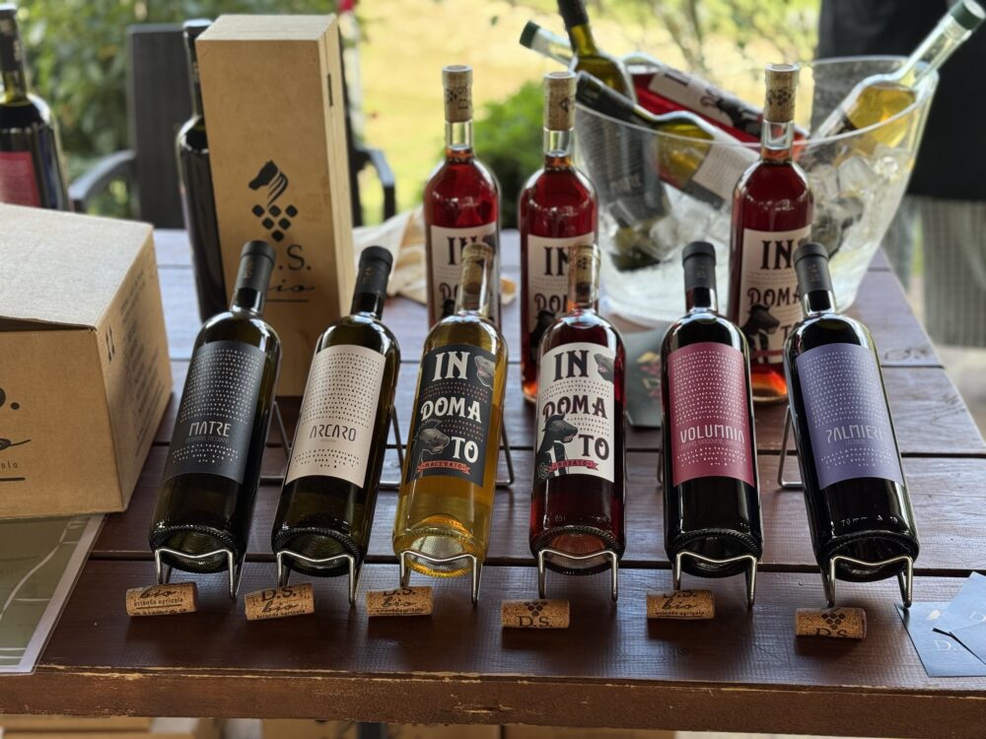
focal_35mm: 48
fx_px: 1367
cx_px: 493
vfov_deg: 30.3
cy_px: 370
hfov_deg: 39.7
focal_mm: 6.76
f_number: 1.78
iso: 64
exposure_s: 1/189
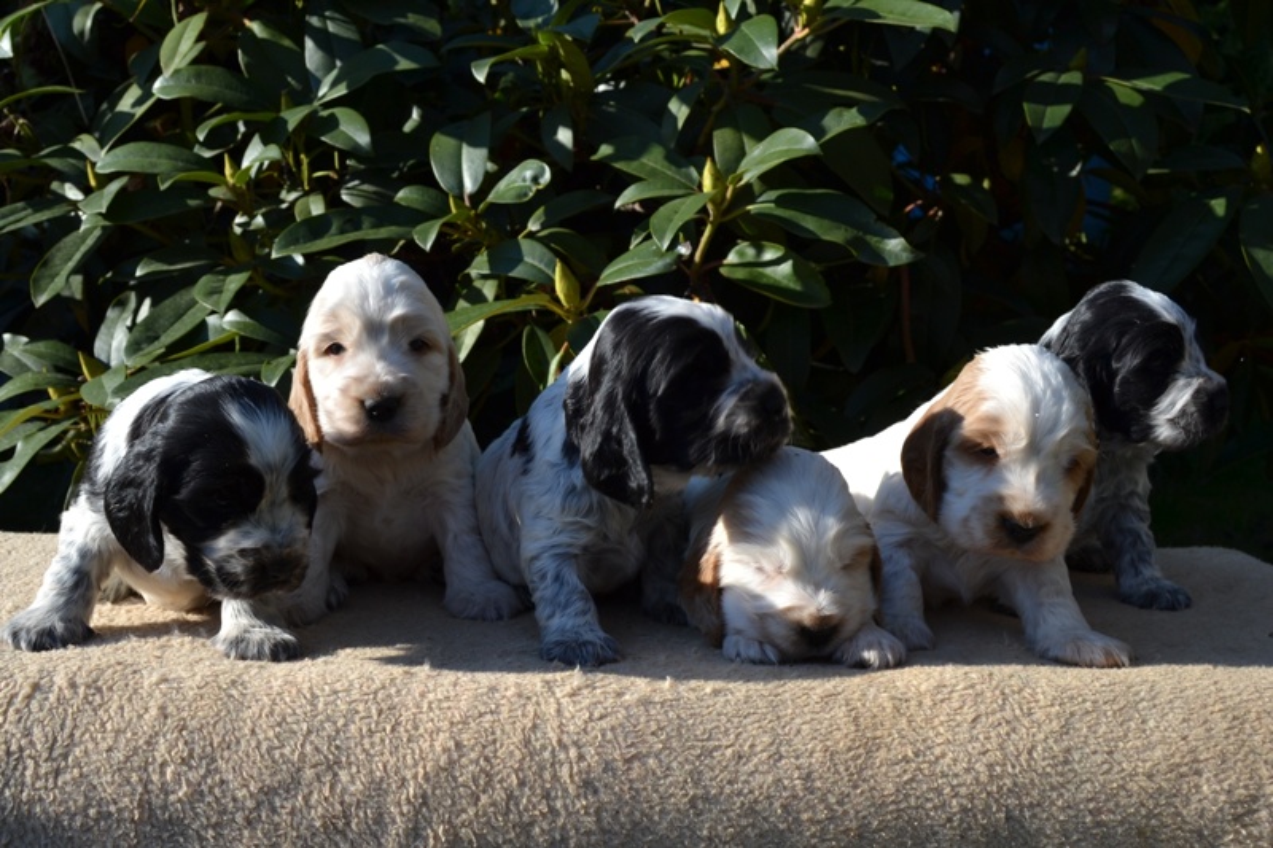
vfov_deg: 36.9
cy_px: 424
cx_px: 636
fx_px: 1273
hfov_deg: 53.1
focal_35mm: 36
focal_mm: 24
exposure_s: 1/200
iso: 100
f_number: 7.1
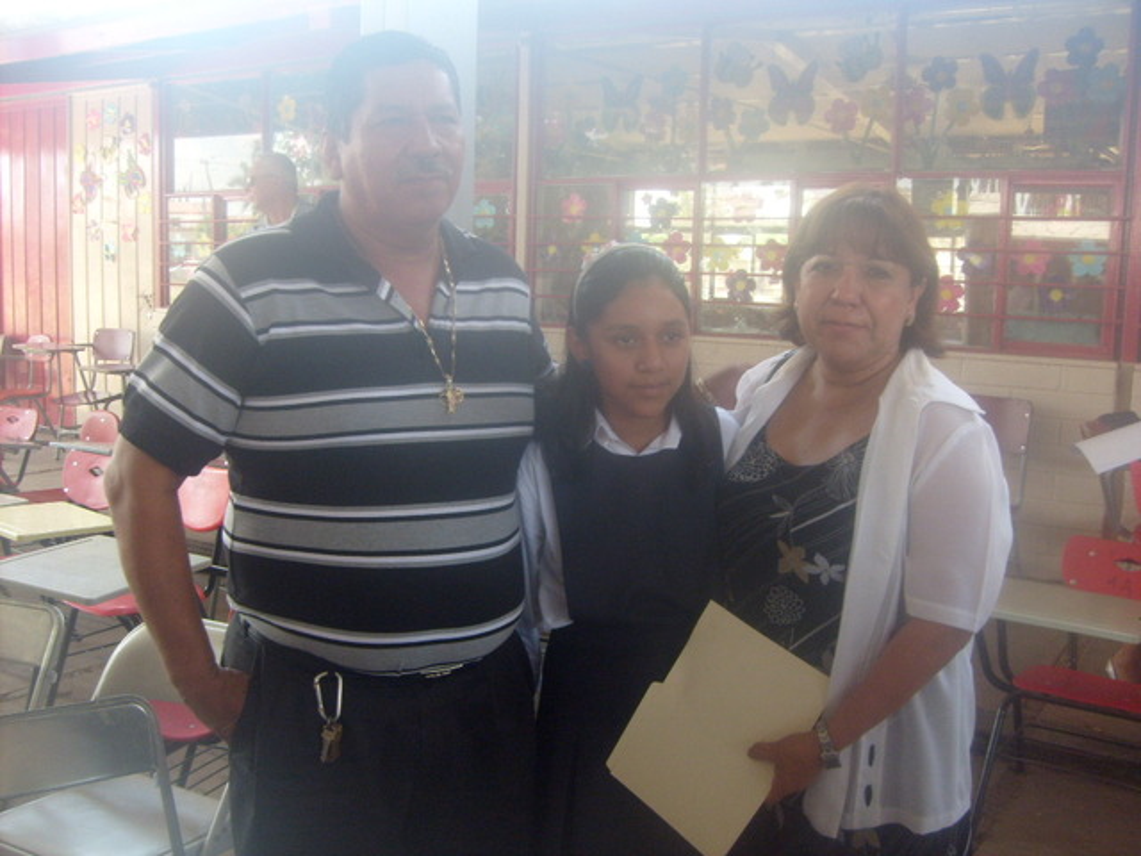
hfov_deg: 52.6
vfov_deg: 40.7
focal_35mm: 35
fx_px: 1154
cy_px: 428
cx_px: 570
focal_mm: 5.8
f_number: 2.8
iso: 80
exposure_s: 1/90
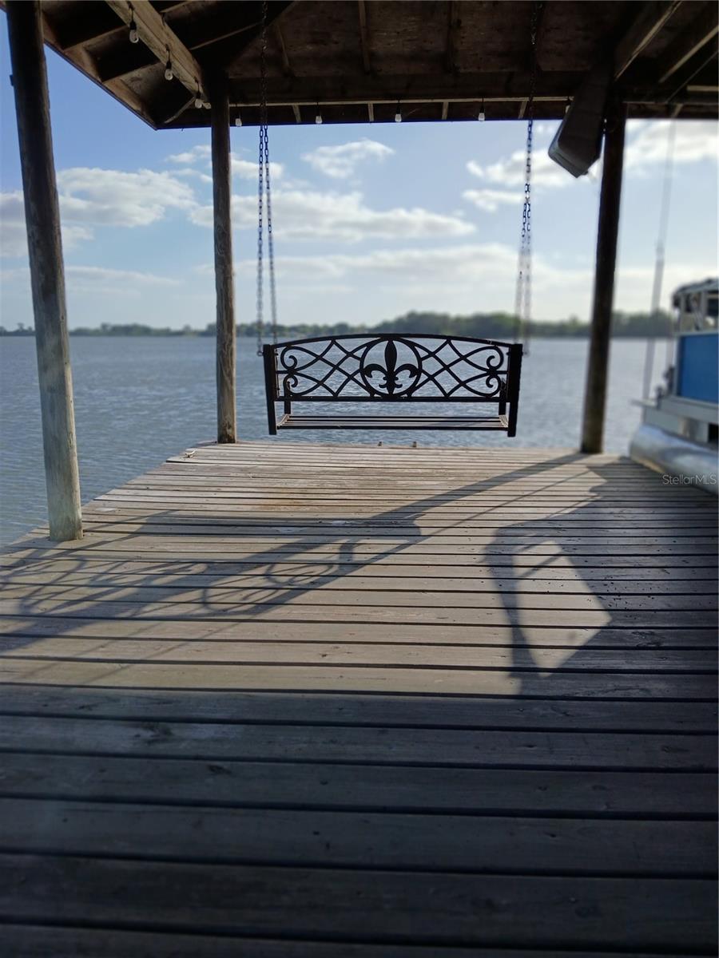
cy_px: 479
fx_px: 720
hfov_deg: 53.1
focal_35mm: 26
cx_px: 360
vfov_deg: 67.3
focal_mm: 3.98
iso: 20
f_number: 1.8
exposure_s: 1/976
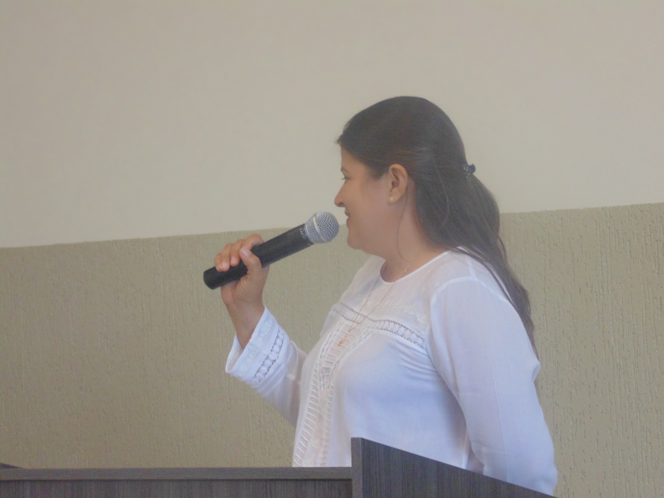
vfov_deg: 9.6
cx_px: 332
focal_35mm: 155
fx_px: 2973
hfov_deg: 12.7
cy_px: 249
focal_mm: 27.8
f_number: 5.2
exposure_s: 1/30
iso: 400
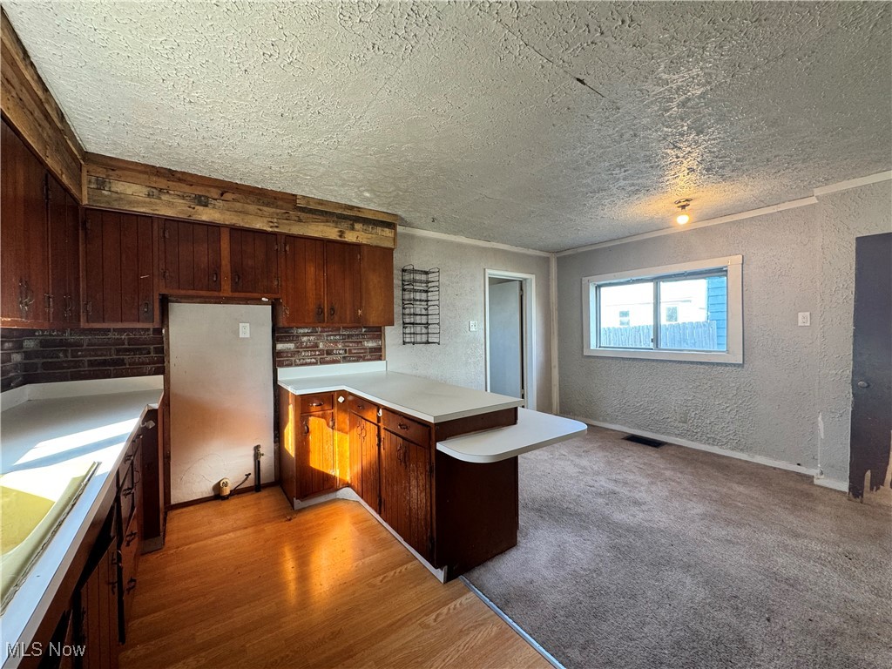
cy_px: 334
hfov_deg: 102.1
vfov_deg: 85.7
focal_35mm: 14
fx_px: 361
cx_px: 446
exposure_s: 1/60
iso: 200
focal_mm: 2.22
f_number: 2.2
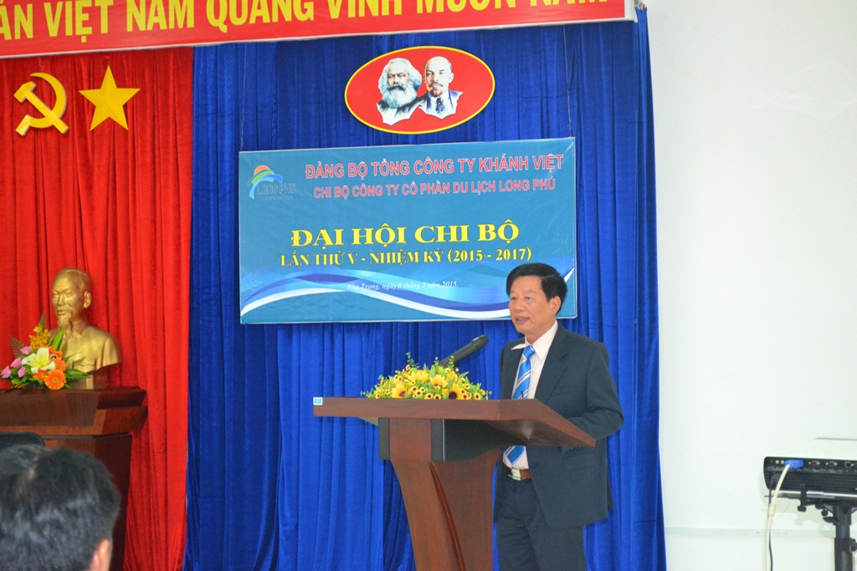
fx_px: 1964
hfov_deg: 24.6
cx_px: 428
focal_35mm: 82
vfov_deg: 16.6
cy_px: 286
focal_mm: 55
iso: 2200
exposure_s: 1/60
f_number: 5.6
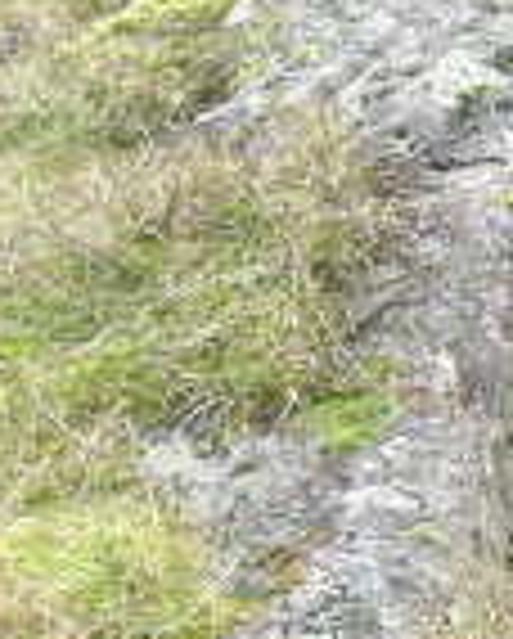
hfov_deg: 7.1
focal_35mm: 202
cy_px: 310
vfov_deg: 9.5
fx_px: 3825
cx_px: 1314
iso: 200
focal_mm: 7.6
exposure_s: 1/100
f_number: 3.1
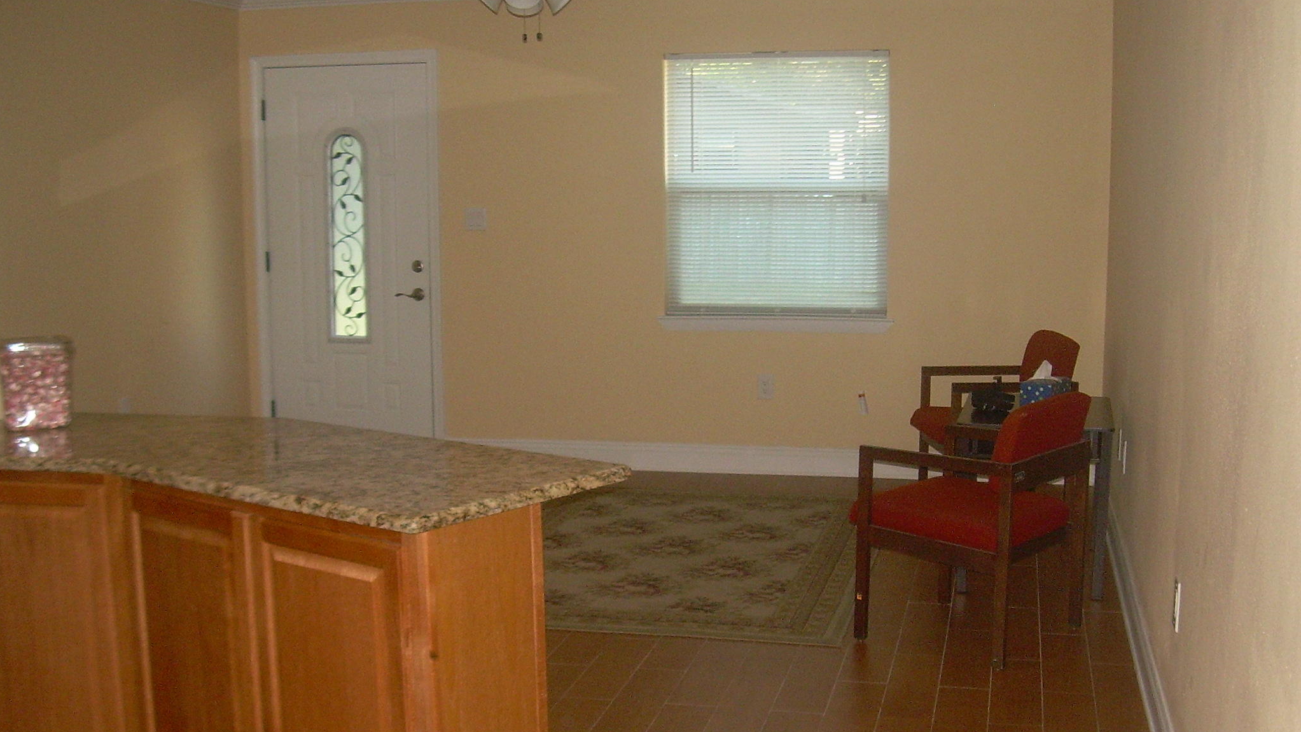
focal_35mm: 46
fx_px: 1587
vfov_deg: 26.0
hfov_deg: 44.5
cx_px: 700
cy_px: 395
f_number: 2.8
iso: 200
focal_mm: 6.3
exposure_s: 1/60
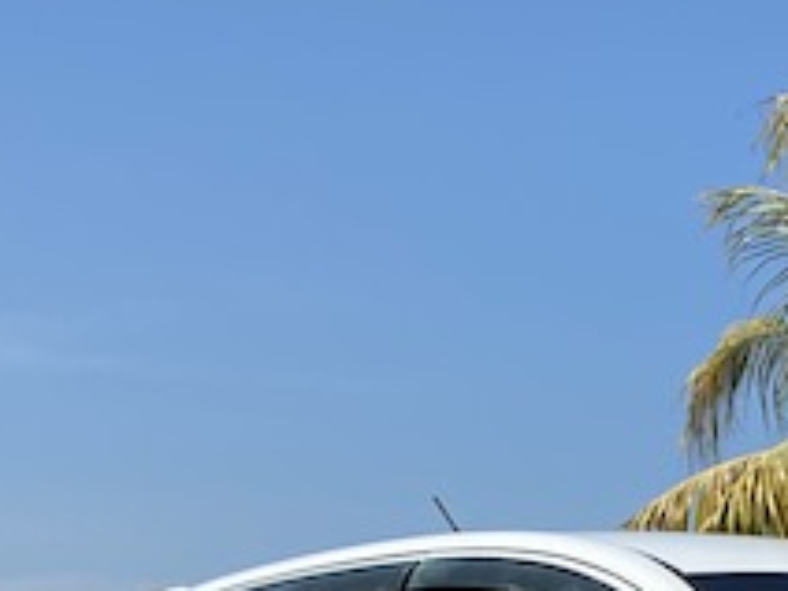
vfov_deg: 13.7
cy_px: 1004
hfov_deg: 17.4
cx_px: 1282
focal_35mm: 98
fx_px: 2231
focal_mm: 4.25
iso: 32
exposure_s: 1/5236
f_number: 1.8
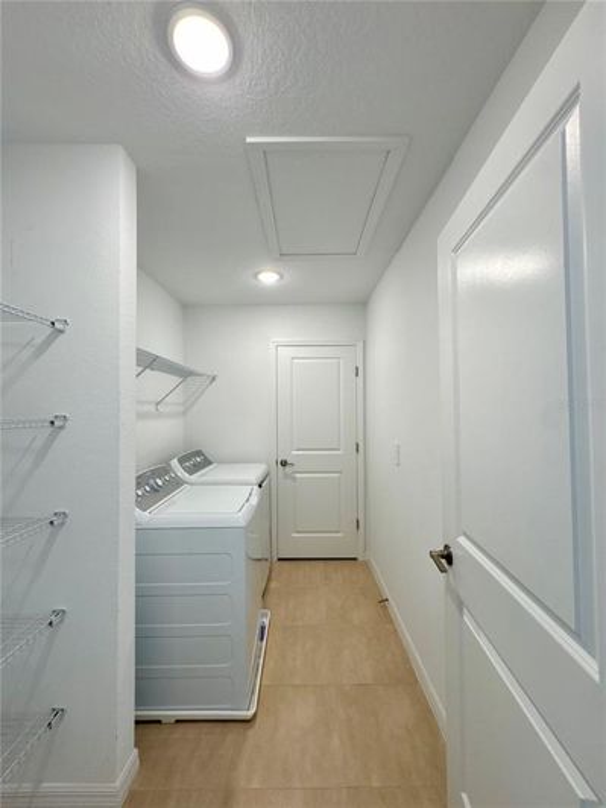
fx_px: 327
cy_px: 404
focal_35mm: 14
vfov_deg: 102.1
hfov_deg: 85.7
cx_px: 303
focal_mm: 2.22
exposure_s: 1/120
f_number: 2.2
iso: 125
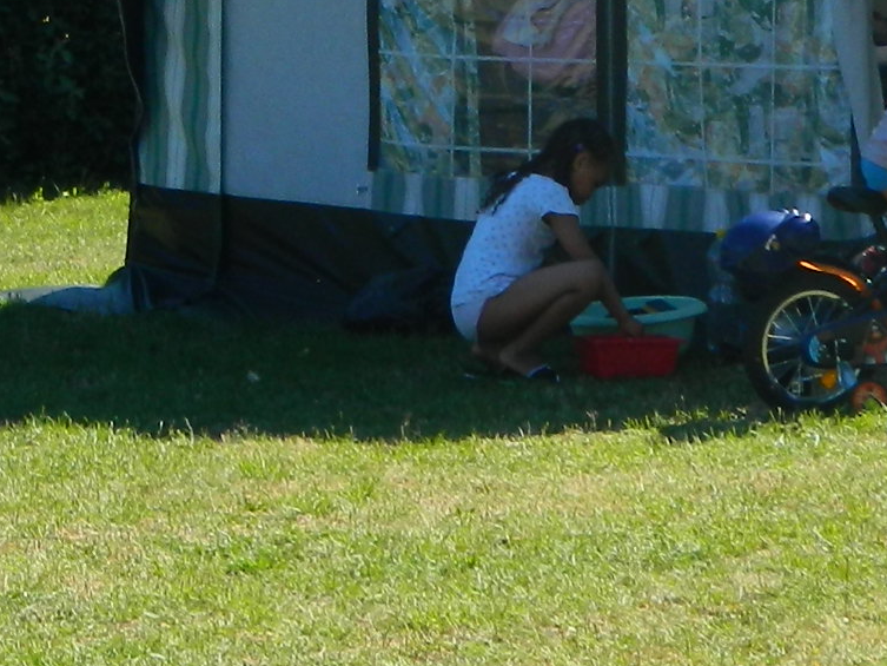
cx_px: 71
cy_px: 31
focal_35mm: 247
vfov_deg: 6.0
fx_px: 6330
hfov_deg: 8.0
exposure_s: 1/500
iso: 80
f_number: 3.8
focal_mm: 10.2
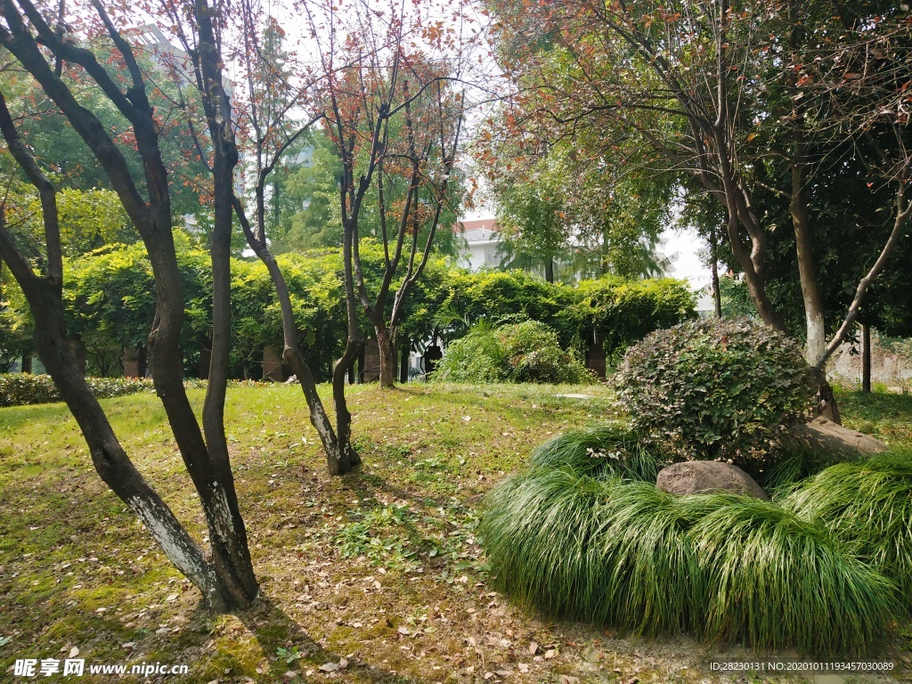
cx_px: 456
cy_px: 342
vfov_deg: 46.8
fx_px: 790
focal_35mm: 30
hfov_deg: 60.0
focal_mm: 3.95
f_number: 1.8
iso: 129
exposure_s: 1/1658
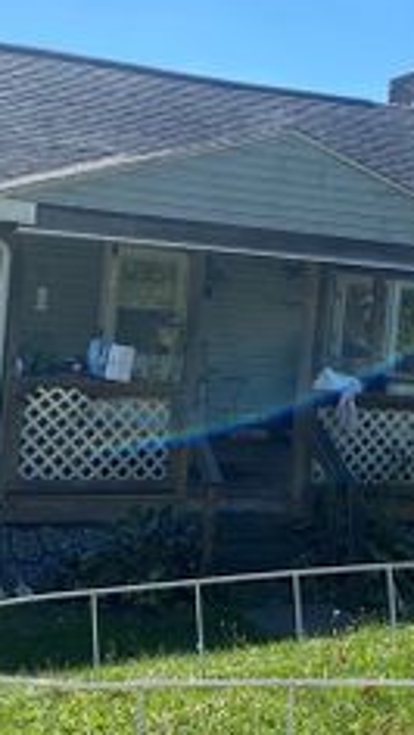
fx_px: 1169
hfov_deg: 20.1
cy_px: 291
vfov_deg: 34.8
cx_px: 218
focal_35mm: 60
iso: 32
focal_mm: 4.25
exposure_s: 1/2688
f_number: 1.8
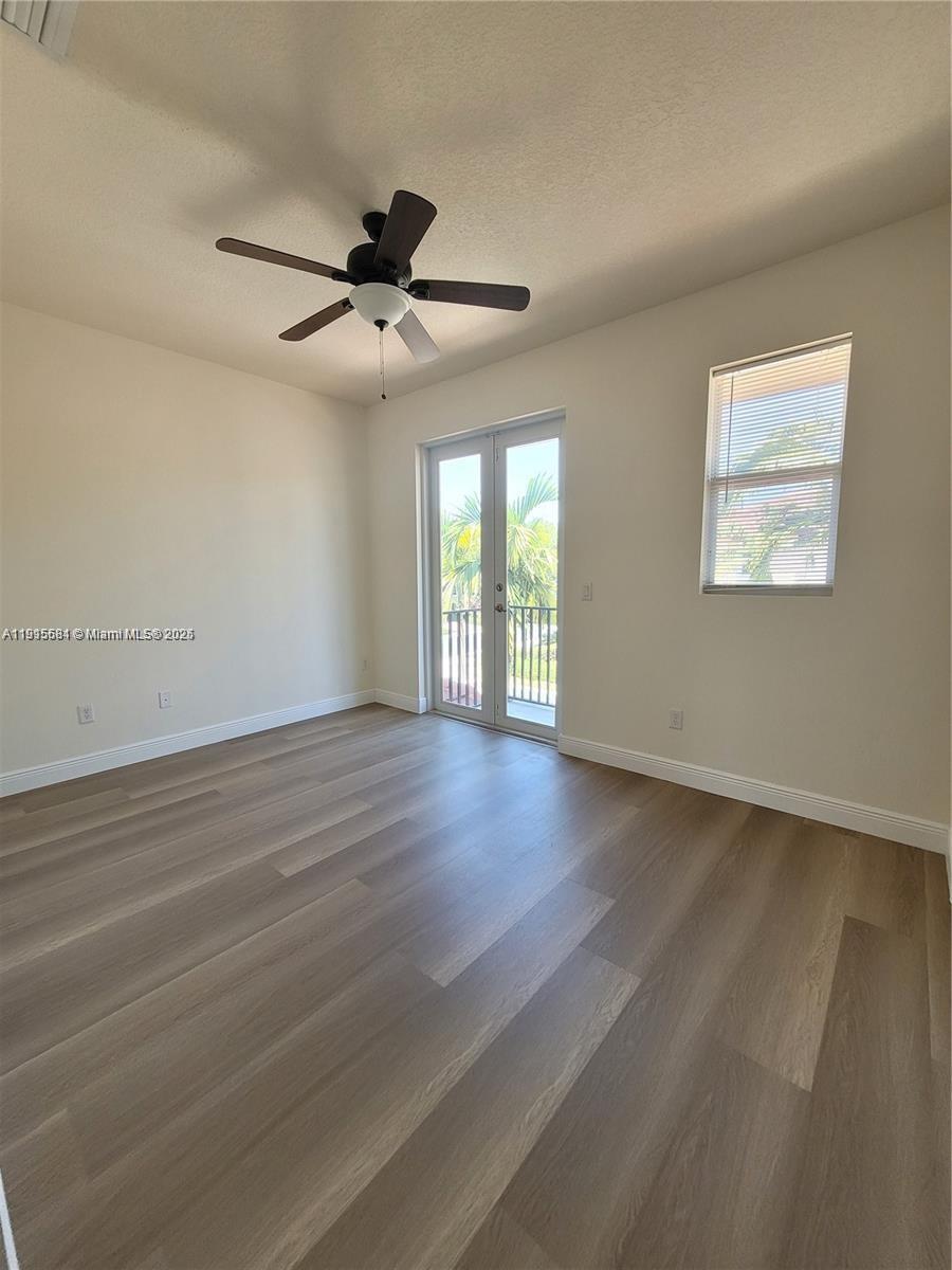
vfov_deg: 106.2
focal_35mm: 13
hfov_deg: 89.9
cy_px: 635
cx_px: 476
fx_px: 477
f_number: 2.2
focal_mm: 1.74
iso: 125
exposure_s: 1/60
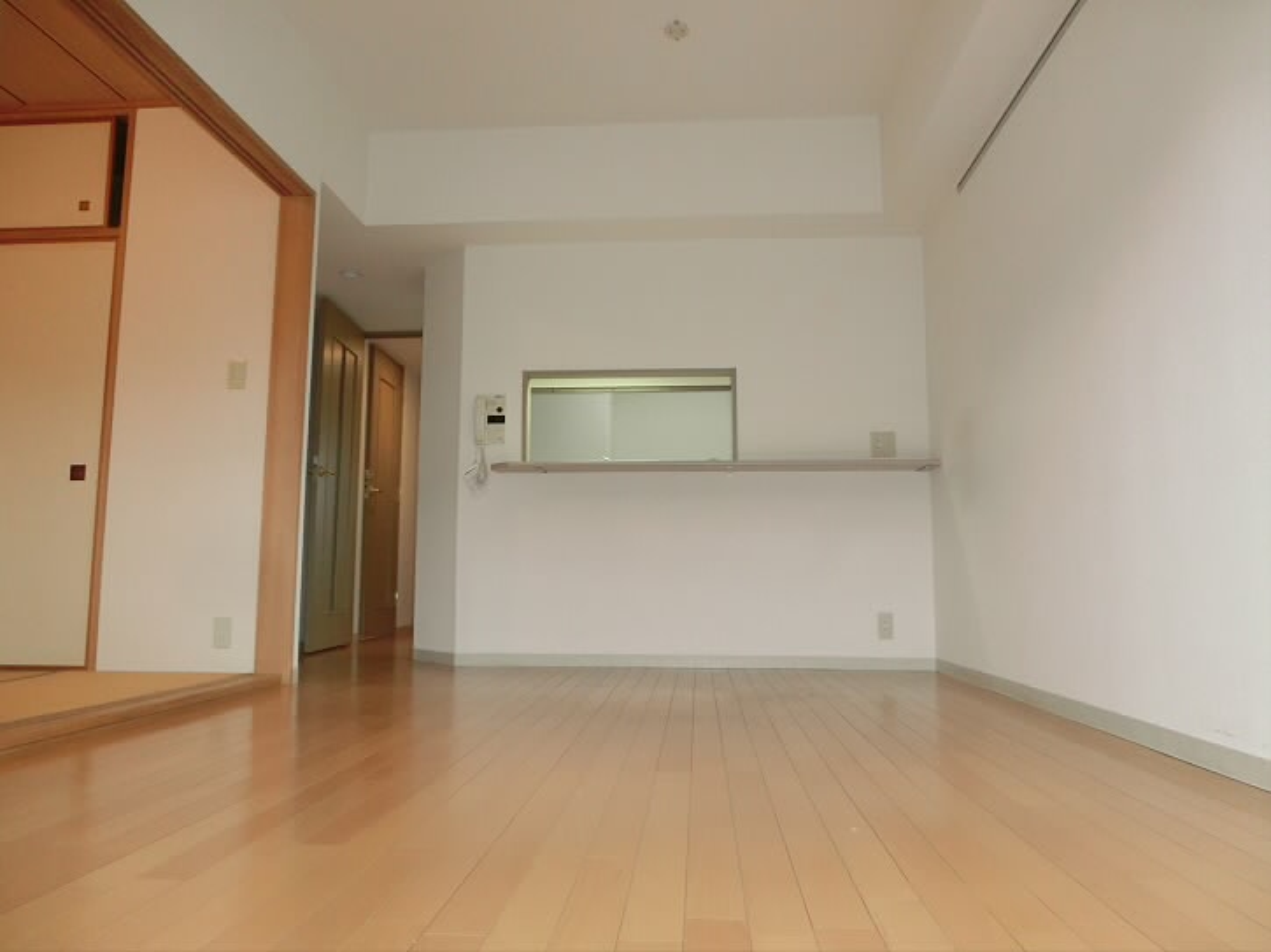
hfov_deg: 71.6
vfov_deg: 56.8
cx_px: 636
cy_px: 476
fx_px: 881
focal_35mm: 24
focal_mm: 4.24
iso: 400
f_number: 3
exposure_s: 1/60
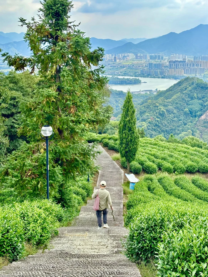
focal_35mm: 52
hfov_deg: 28.0
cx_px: 104
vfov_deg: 36.8
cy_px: 138
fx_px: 417
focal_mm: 5.96
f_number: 1.6
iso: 32
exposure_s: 1/594
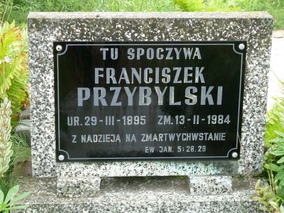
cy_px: 106
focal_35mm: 90
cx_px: 142
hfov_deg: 21.8
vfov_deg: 16.4
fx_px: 738
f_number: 4.3
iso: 500
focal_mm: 14.7
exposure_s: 1/80
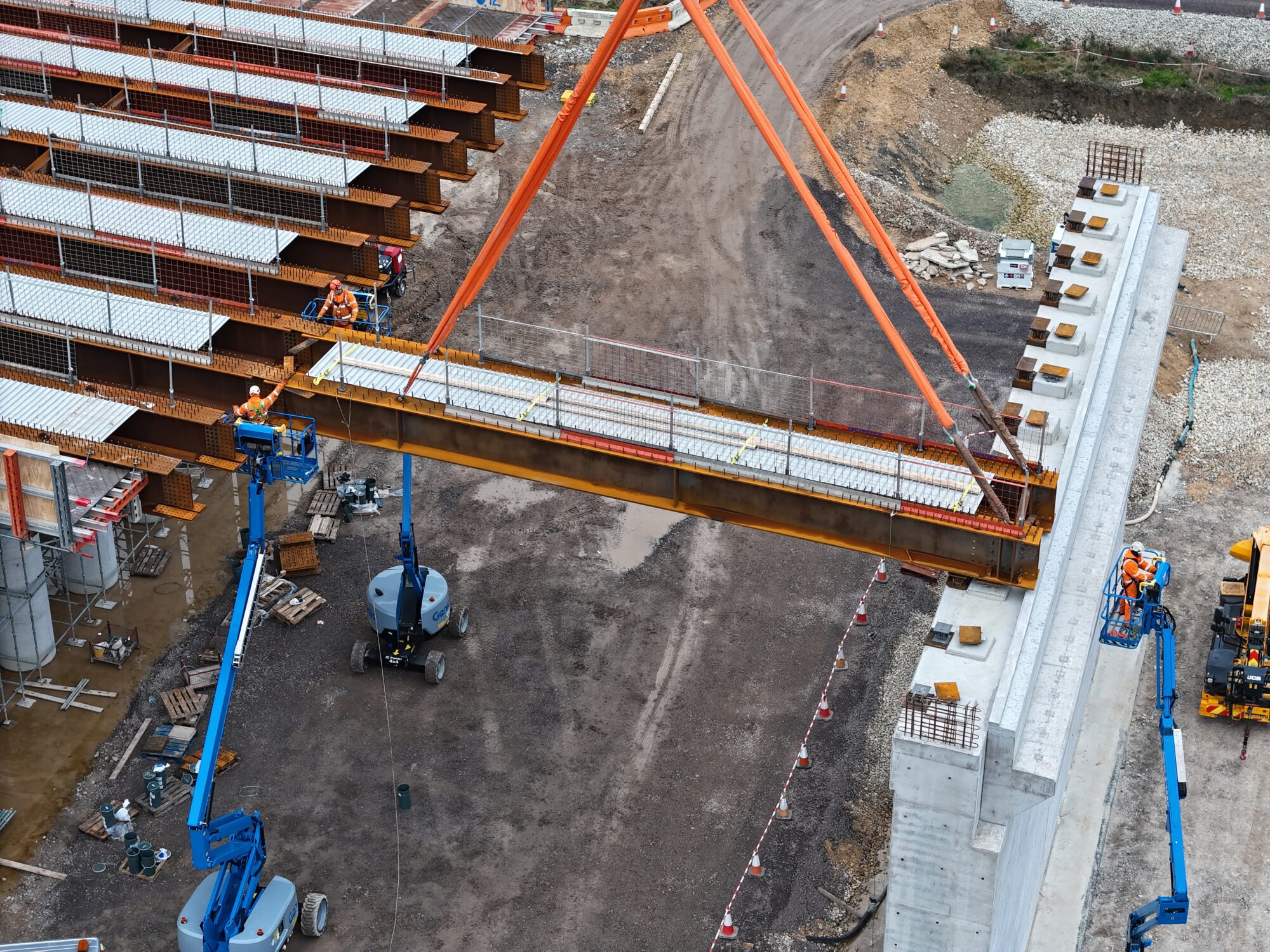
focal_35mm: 70
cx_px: 635
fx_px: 2568
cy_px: 476
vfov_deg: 21.0
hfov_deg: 27.8
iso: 100
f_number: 2.8
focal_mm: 19.35
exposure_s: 1/40
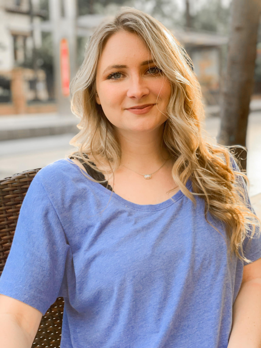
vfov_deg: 36.8
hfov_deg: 28.0
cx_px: 130
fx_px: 523
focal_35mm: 52
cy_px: 174
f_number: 2.4
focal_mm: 6
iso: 25
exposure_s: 1/120
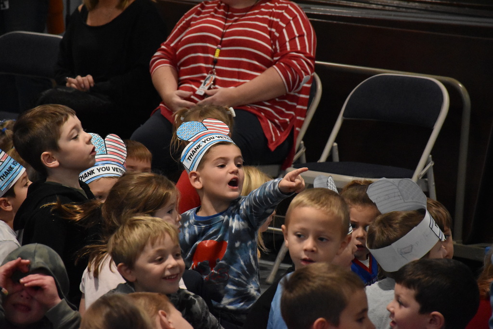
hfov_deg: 9.8
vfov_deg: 6.5
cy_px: 164
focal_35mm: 210
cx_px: 246
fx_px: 2876
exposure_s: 1/320
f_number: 5.6
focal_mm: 140
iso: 6400
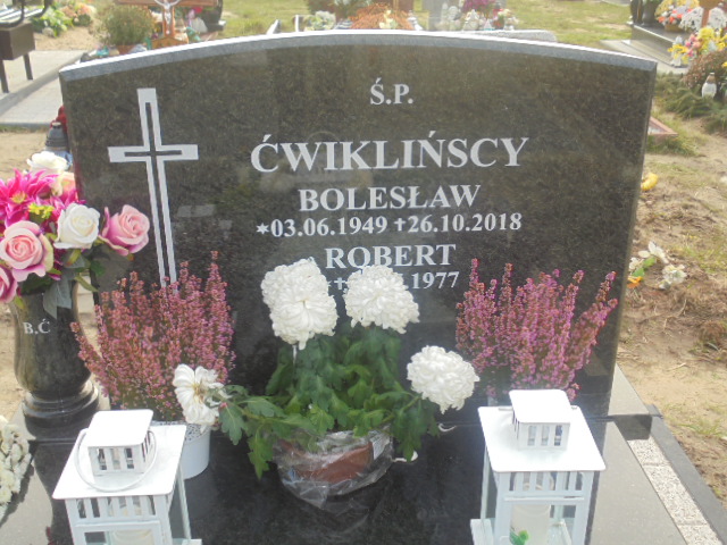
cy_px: 272
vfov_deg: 37.7
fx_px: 798
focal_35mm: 38
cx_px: 364
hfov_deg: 49.0
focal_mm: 6.9
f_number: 4.2
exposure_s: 1/100
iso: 100
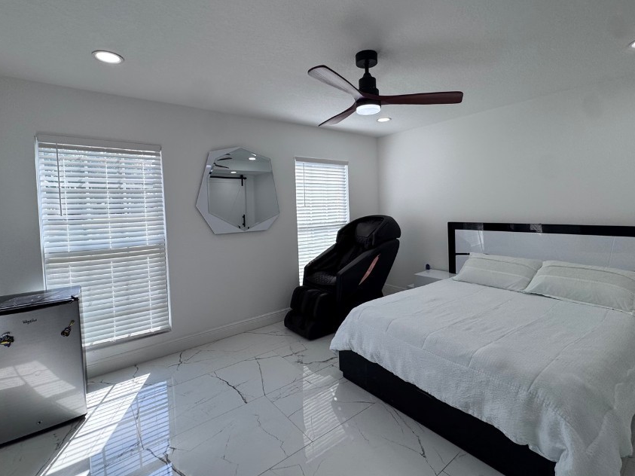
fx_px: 312
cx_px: 321
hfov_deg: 91.0
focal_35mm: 17
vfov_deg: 74.6
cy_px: 217
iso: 40
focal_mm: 2.22
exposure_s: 1/304
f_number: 2.2
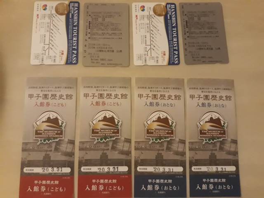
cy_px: 99
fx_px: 206
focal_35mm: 27
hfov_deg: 65.3
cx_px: 132
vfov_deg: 51.4
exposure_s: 1/24
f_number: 1.7
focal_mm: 3.71
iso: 500
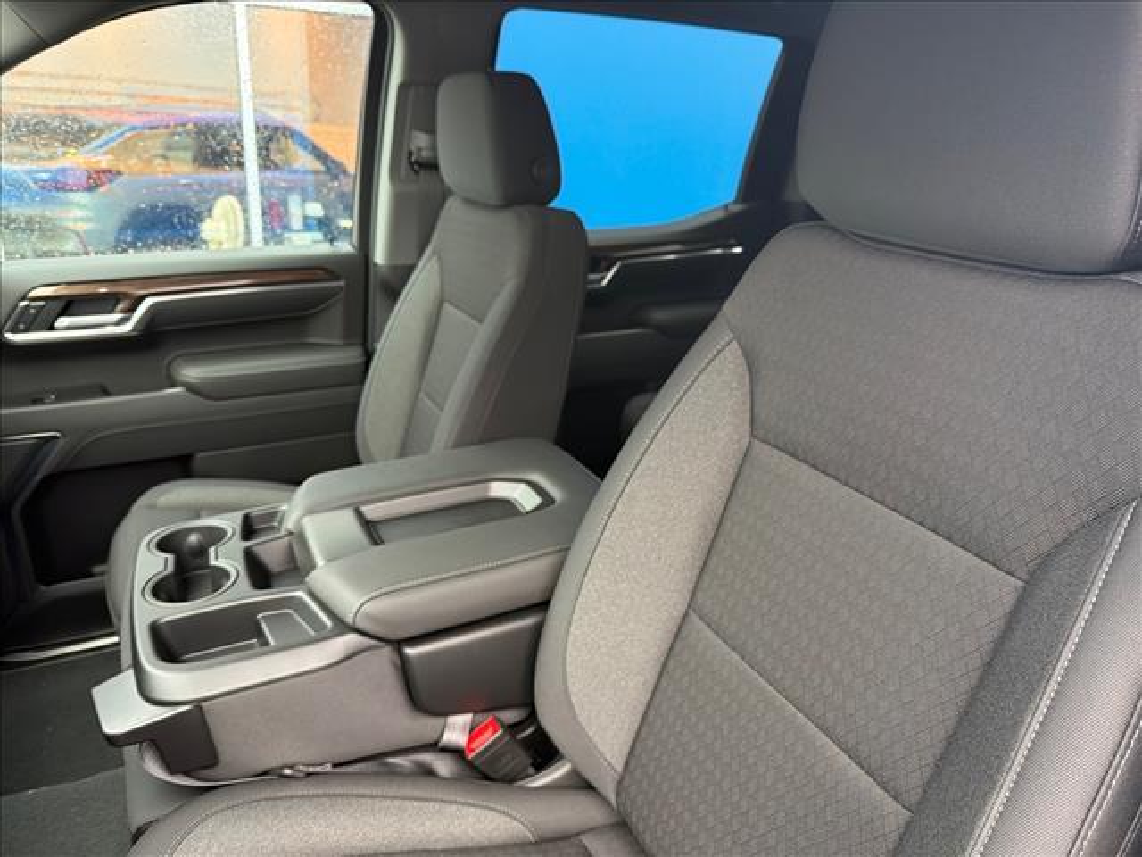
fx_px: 792
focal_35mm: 24
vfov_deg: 56.8
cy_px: 428
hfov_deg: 71.6
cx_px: 571
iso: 250
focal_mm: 6.76
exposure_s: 1/60
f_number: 1.78
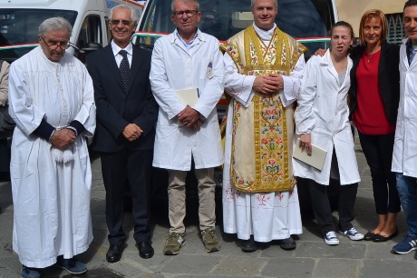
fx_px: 544
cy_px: 91
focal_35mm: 47
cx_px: 337
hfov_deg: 40.1
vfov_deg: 28.4
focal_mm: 18
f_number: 9
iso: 100
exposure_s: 1/320
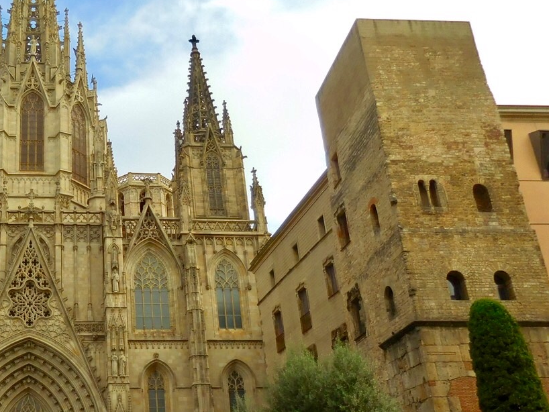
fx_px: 698
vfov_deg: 32.8
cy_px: 234
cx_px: 101
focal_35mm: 44
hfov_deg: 40.9
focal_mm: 4.5
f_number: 3.3
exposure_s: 1/640
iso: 125
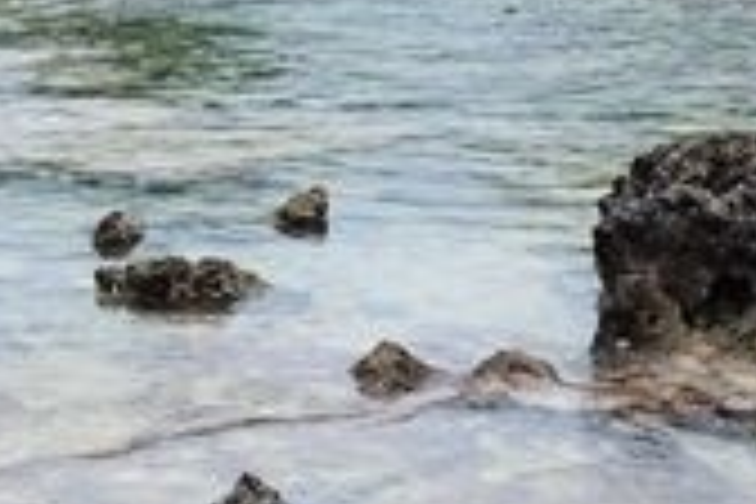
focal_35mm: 93
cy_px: 542
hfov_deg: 21.7
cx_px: 189
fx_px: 1953
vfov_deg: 14.4
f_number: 3.2
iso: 125
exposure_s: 1/80
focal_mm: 8.8
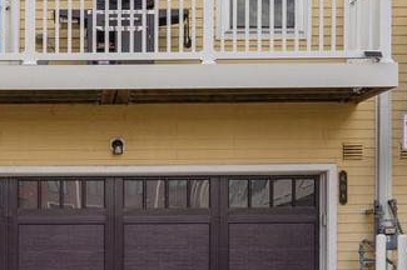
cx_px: 108
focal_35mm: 71
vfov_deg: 17.0
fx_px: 802
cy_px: -155
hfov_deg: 28.1
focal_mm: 16
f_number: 8
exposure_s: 1/200
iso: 200
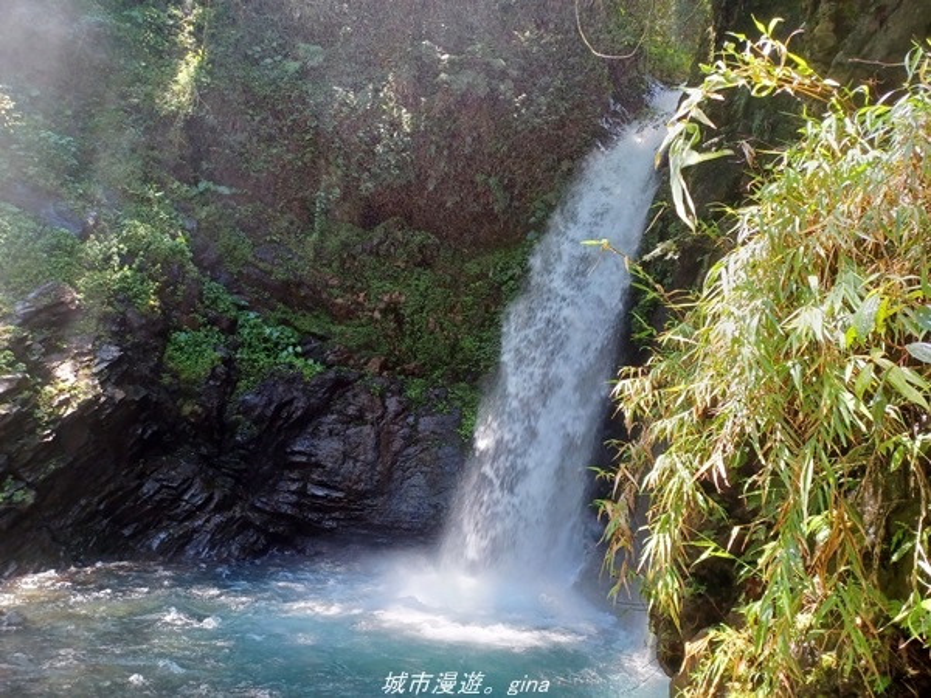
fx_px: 672
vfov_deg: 54.9
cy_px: 349
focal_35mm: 25
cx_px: 466
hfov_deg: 69.4
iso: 50
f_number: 1.8
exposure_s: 1/59
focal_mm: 4.6
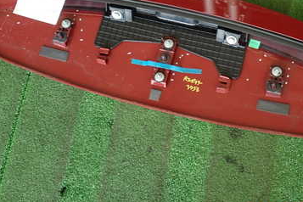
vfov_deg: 23.7
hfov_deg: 35.5
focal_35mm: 56
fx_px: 471
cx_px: 185
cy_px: 31
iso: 200
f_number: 2.4
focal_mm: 5.79
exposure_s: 1/40
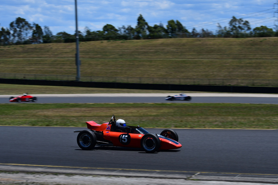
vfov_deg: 13.1
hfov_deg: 19.4
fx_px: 811
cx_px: 139
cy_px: 92
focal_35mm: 105
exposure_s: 1/320
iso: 160
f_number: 11
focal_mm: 70
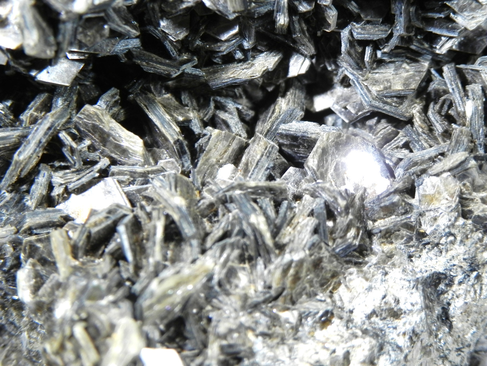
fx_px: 1646
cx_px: 244
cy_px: 183
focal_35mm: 117
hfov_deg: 16.8
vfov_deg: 12.7
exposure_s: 1/60
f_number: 4
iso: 178
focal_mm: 20.8
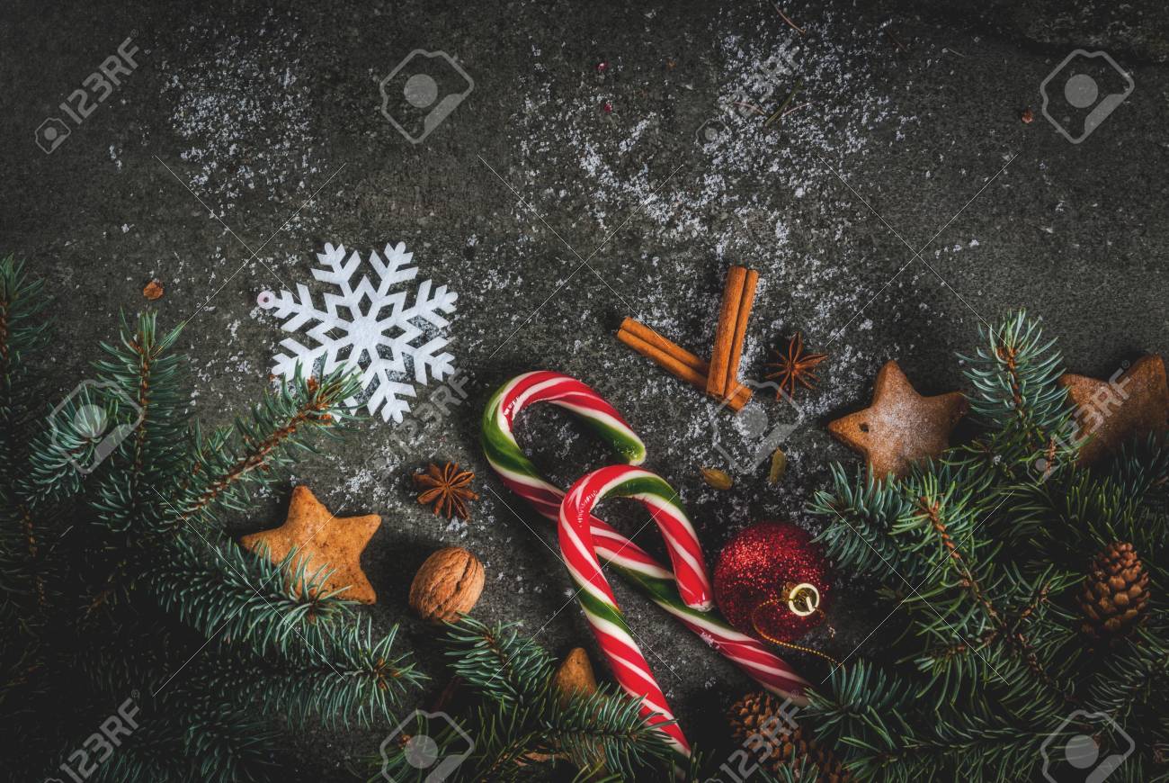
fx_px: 2194
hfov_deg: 29.8
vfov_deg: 20.2
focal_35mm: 68
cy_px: 392
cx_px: 584
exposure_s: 1/80
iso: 100
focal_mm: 45
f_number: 13
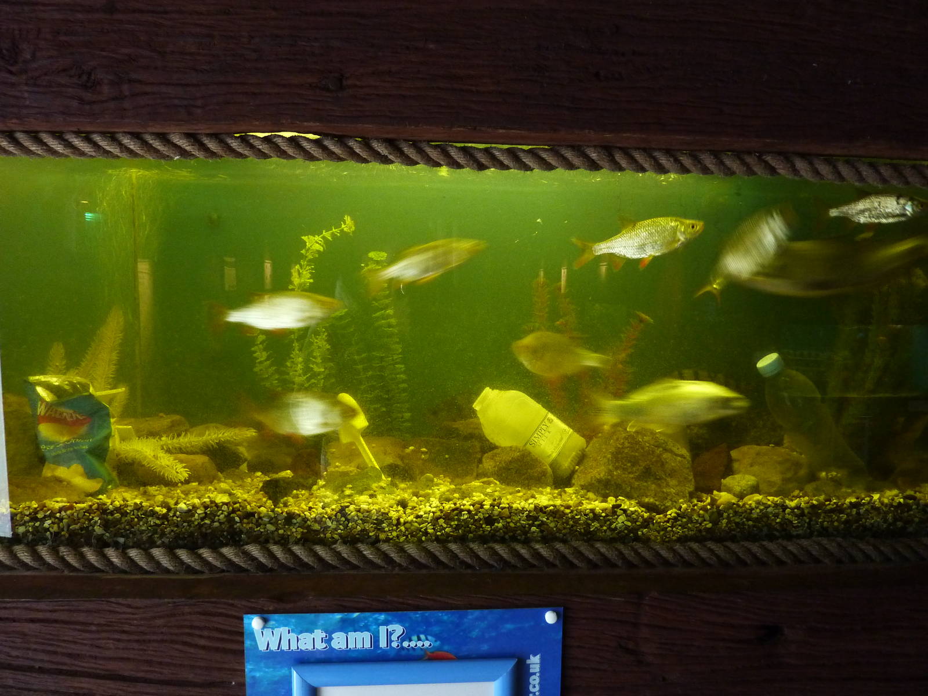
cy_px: 348
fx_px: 670
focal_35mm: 25
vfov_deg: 54.9
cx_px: 464
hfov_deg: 69.4
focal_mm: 4.1
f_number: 3.3
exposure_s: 1/8
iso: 400
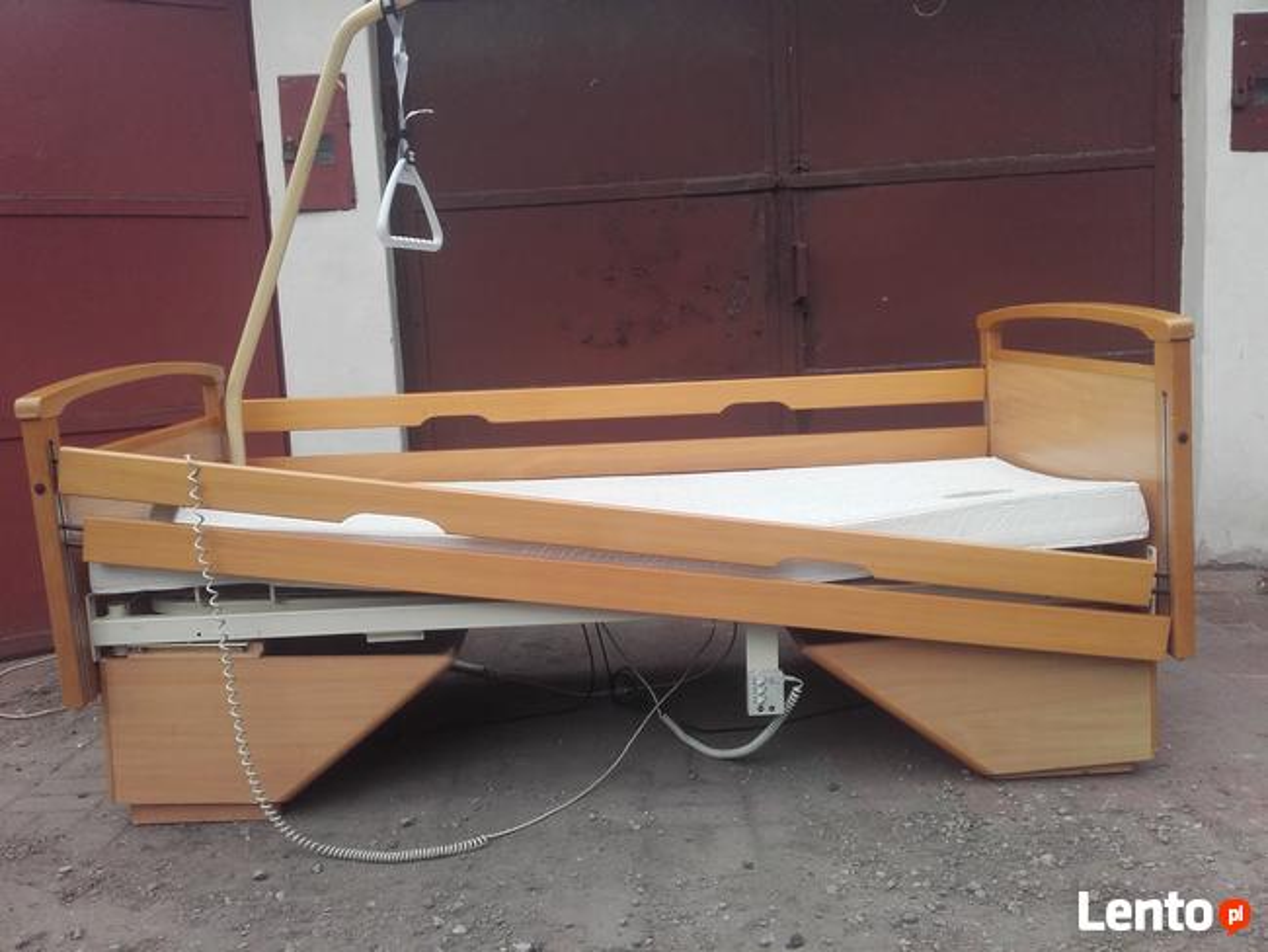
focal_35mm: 31
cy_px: 476
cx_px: 634
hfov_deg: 58.3
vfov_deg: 45.5
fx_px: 1136
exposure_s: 1/489
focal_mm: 3.31
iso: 50
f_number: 2.2
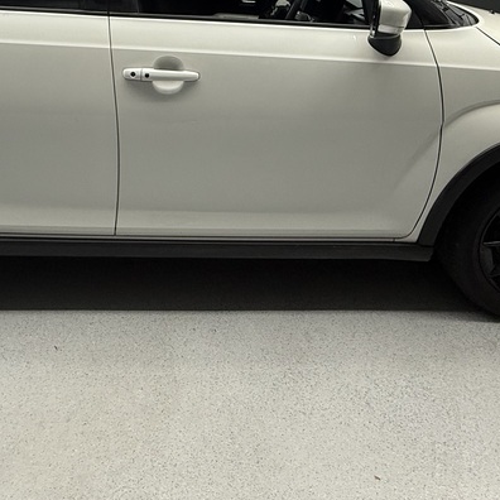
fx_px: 523
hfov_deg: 50.3
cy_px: 19
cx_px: 172
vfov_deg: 44.7
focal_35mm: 32
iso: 100
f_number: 2.2
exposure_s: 1/100
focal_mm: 2.22
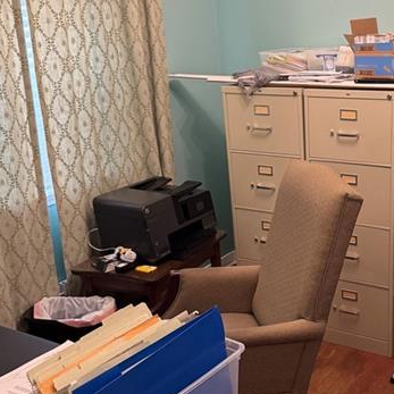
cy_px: 218
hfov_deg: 35.2
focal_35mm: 47
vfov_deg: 36.0
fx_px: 605
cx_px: 302
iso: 500
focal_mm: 6.76
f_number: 1.78
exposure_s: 1/60
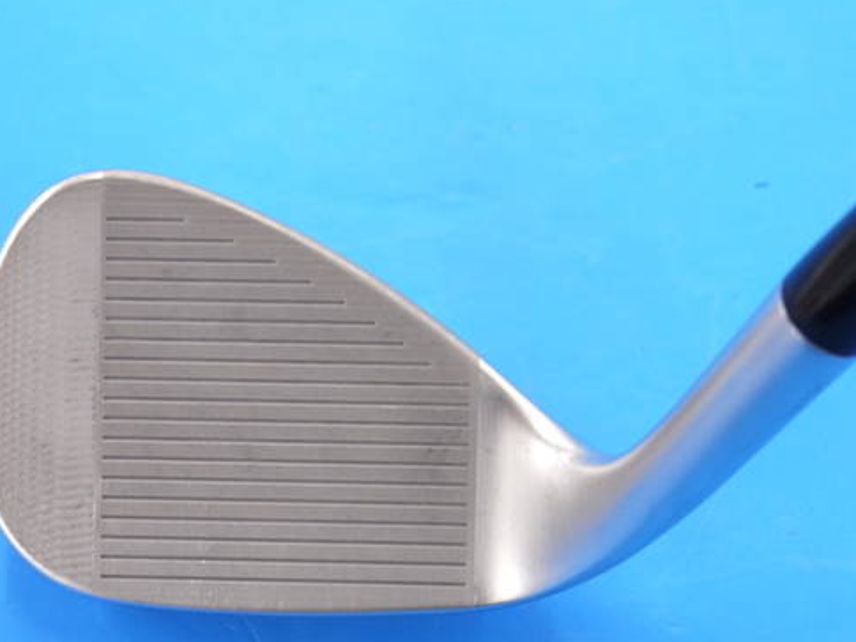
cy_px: 403
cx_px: 389
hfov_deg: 17.7
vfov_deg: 13.3
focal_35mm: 111
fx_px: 2745
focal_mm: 42
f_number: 5.6
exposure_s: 1/80
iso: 800
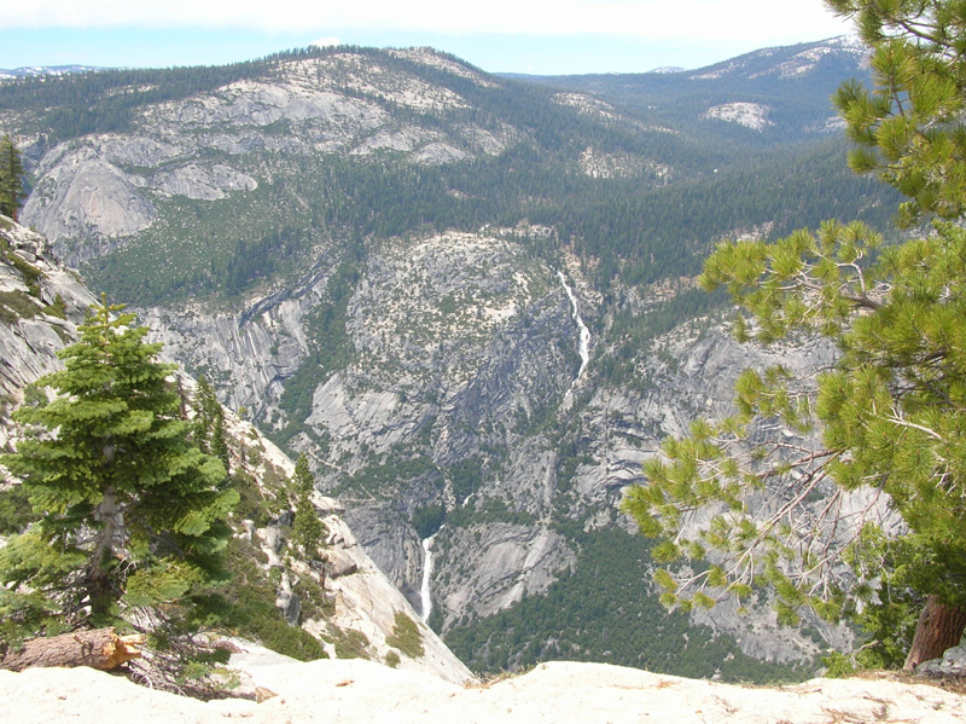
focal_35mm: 35
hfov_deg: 52.7
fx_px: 976
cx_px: 483
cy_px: 362
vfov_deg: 40.7
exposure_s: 1/166
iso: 50
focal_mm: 5.8
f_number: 5.6
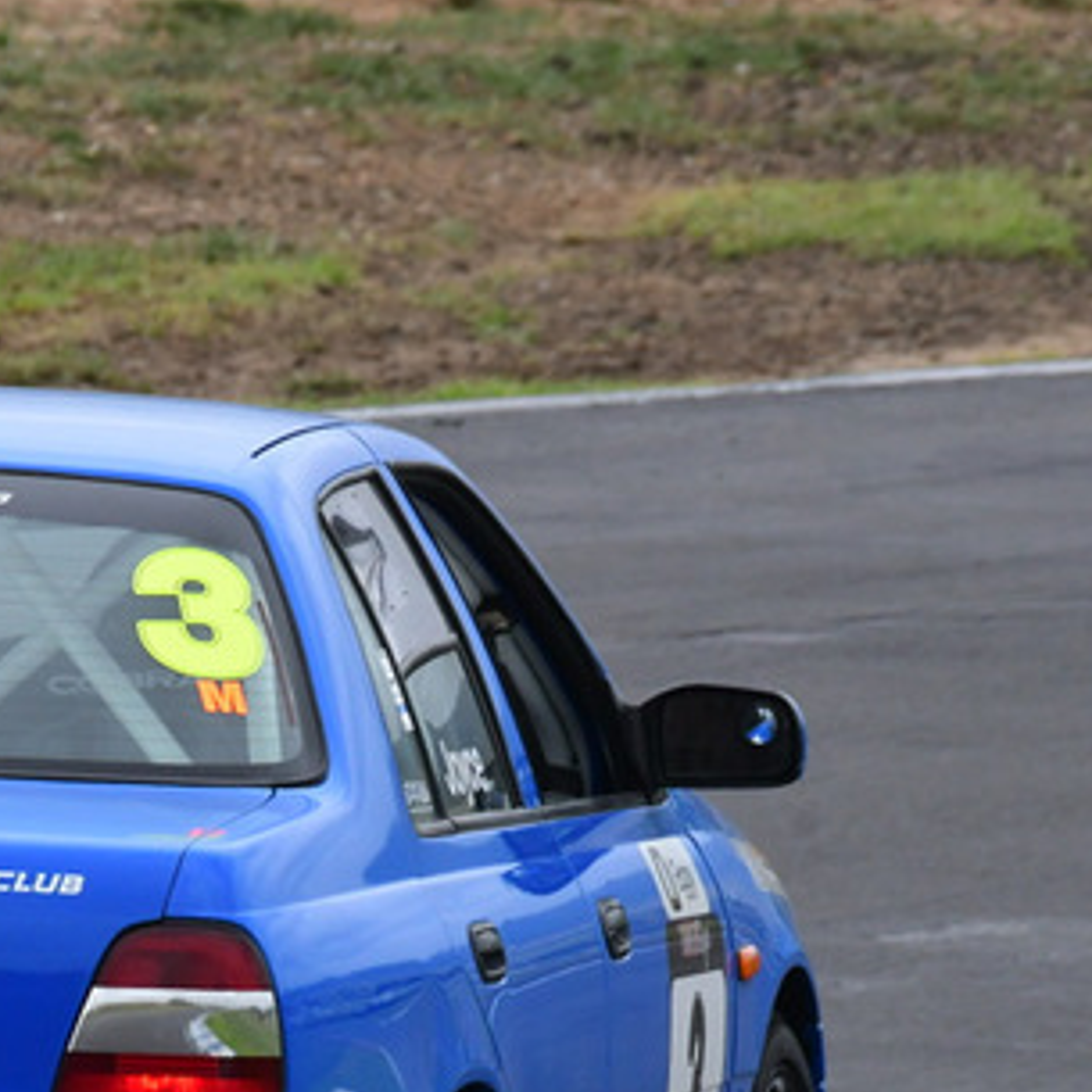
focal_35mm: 1675
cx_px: 64
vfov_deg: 1.0
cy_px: 877
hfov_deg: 1.0
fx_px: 59781
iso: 1000
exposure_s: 1/640
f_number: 11
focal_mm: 500
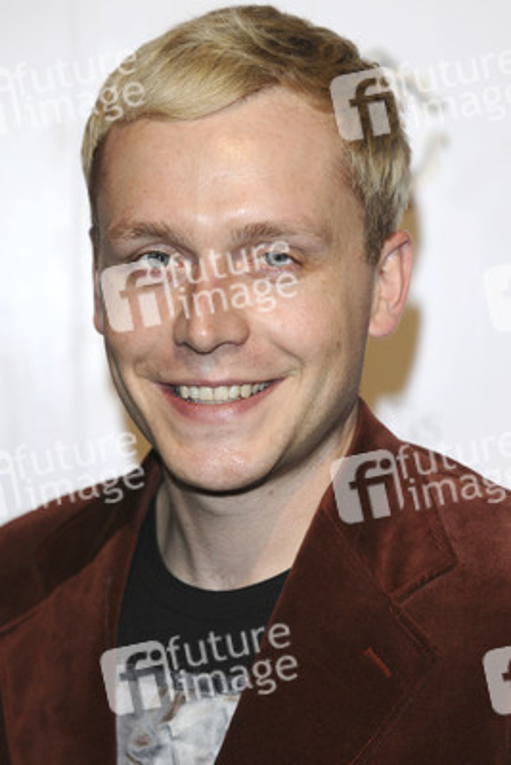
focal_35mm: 120
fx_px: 2553
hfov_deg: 11.4
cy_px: 382
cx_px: 256
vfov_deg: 17.1
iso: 320
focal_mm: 80
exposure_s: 1/160
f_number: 4
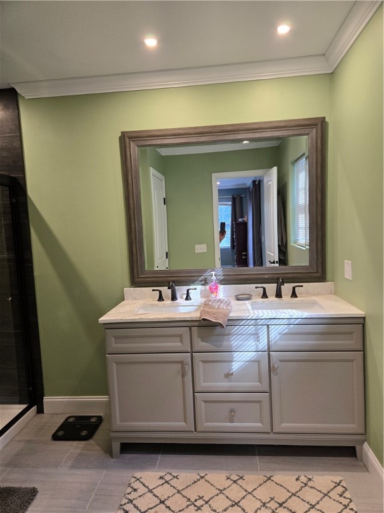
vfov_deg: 73.9
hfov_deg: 58.9
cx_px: 192
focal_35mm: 23
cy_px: 256
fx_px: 340
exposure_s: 1/120
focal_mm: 5.4
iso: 250
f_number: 1.8
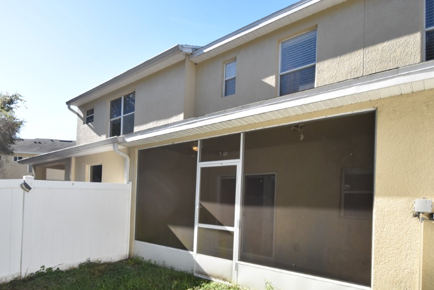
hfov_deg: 81.2
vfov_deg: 57.9
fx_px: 253
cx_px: 220
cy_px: 198
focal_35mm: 21
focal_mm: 10
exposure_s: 1/3000
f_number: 3.5
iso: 800
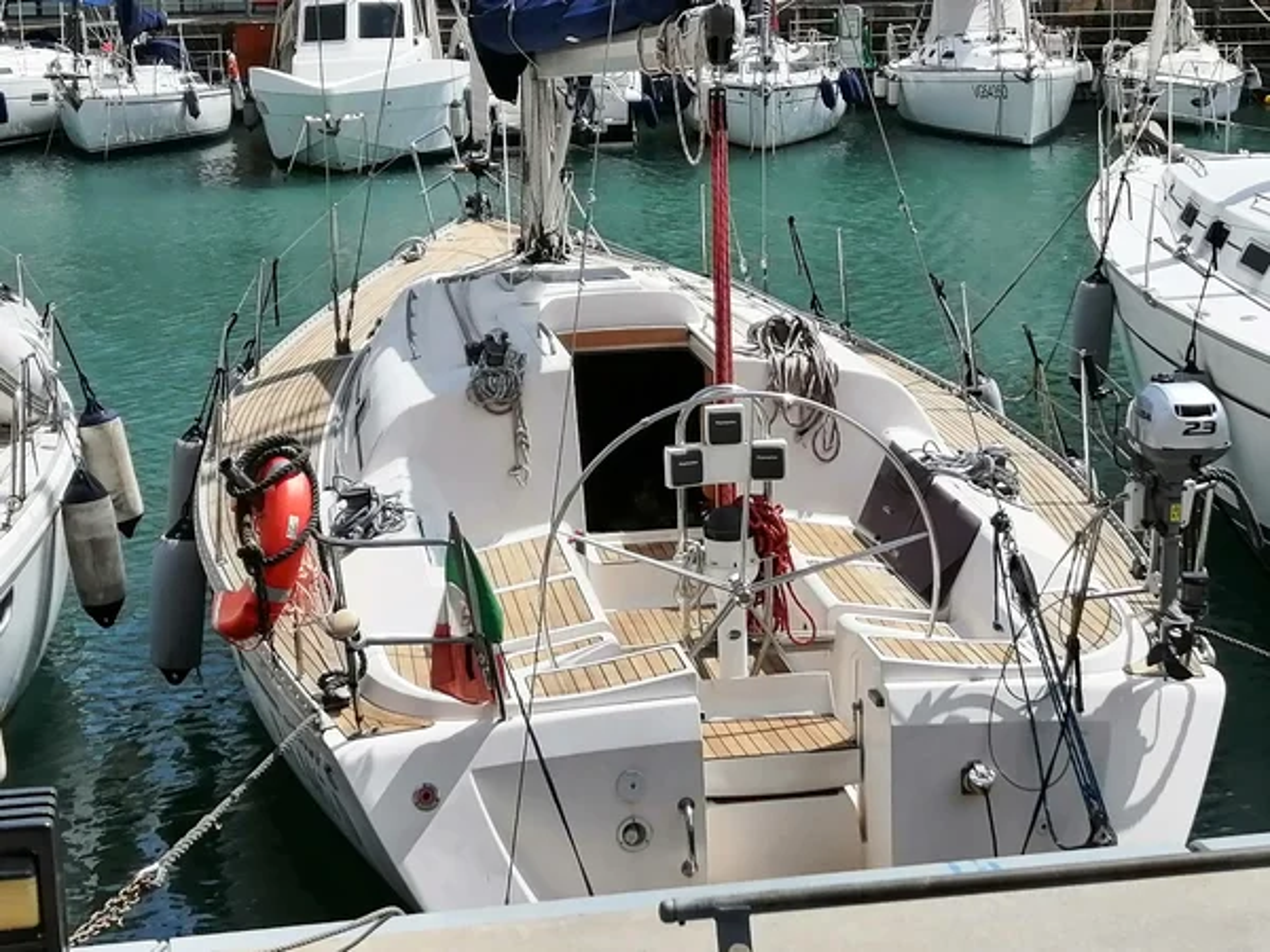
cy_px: 476
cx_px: 635
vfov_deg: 21.9
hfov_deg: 29.0
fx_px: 2458
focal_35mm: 67
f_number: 1.8
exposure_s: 1/2985
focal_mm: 3.96
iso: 50
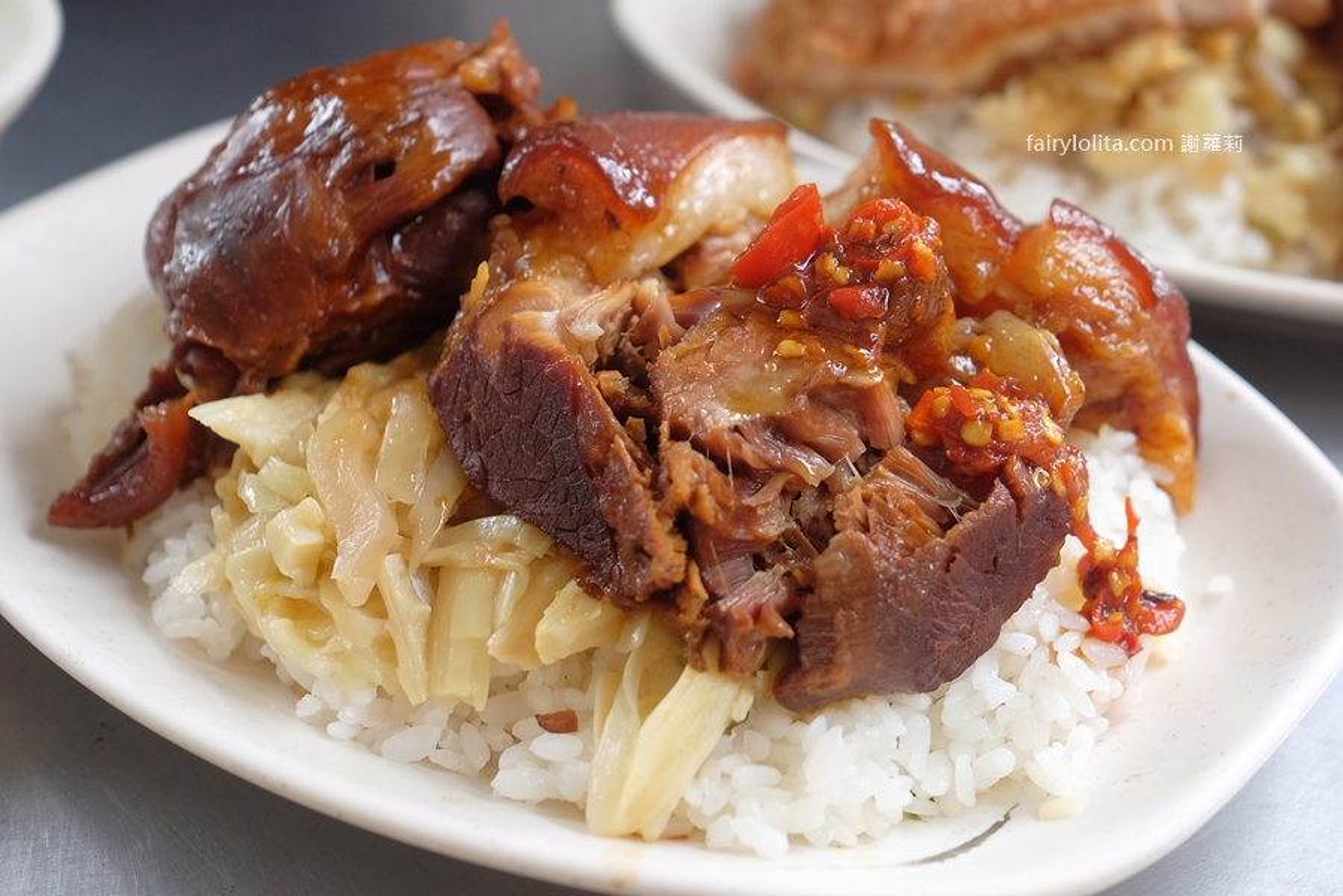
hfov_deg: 54.4
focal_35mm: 35
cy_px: 448
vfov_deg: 37.9
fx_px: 1306
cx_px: 672
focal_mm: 23
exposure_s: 1/125
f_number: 3.6
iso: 320
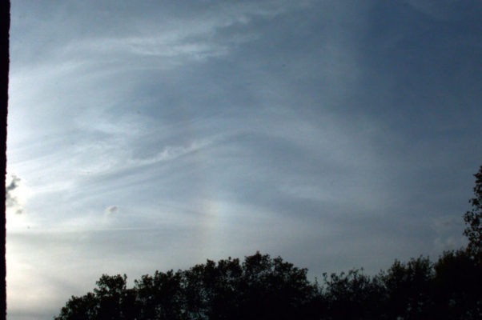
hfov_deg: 37.9
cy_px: 160
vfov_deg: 25.7
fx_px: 702
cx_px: 241
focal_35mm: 52
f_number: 22
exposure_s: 1/4000
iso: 560
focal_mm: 35
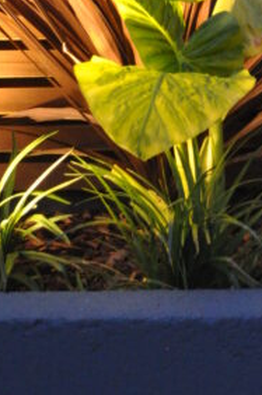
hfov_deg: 6.9
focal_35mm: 196
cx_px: 356
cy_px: -84
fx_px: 2147
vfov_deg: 10.3
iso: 1600
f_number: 5
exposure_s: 1/25
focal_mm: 36
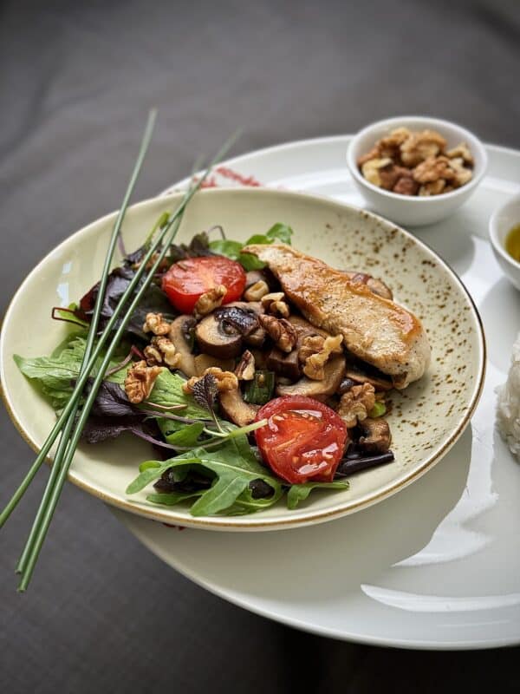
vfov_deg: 39.7
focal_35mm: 48
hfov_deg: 30.3
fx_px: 961
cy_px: 347
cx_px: 260
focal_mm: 6.76
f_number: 1.78
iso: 64
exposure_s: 1/121
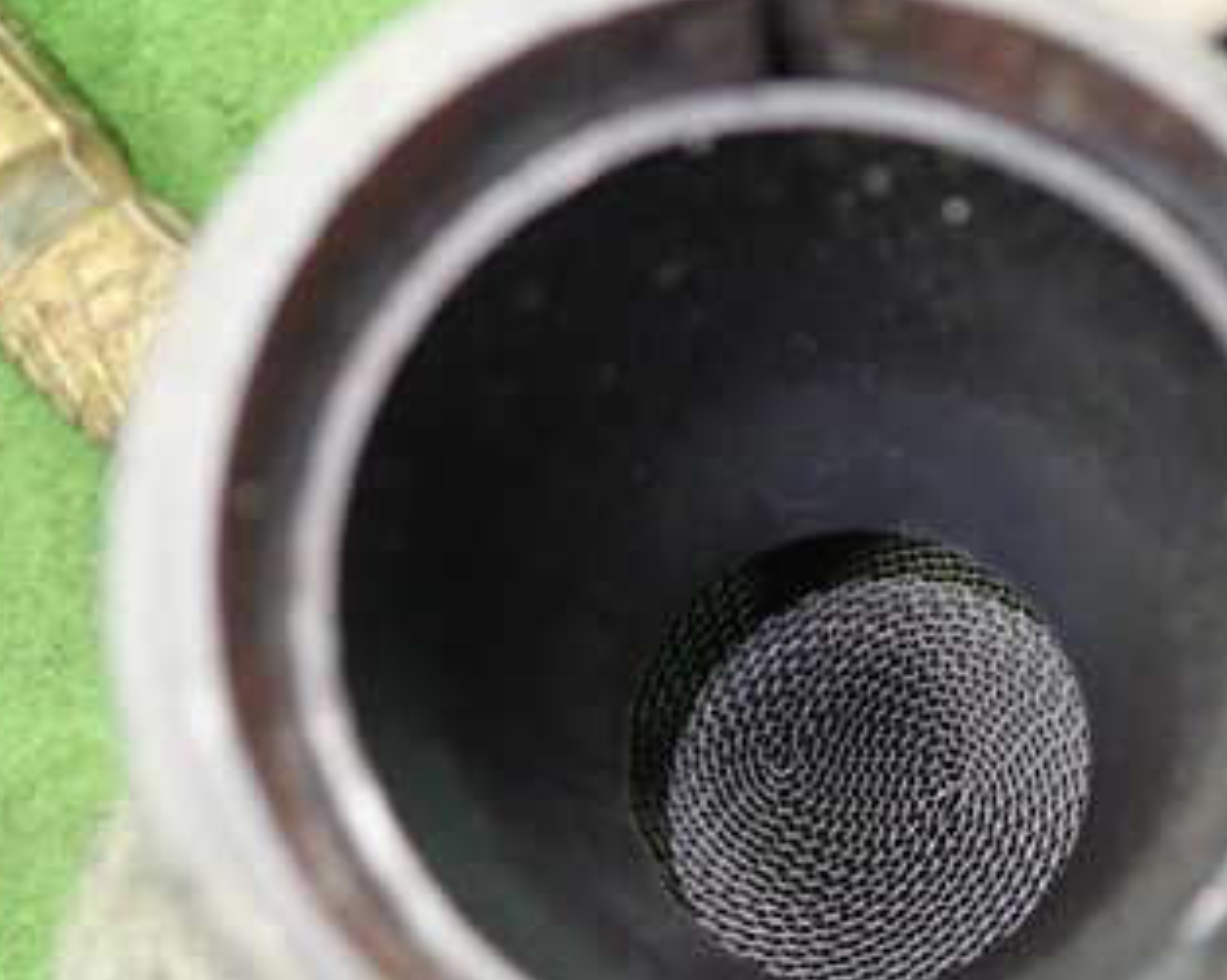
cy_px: 586
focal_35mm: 56
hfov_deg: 32.9
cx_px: 926
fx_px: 2033
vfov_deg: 27.1
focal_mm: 5.5
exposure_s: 1/60
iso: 800
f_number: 2.3
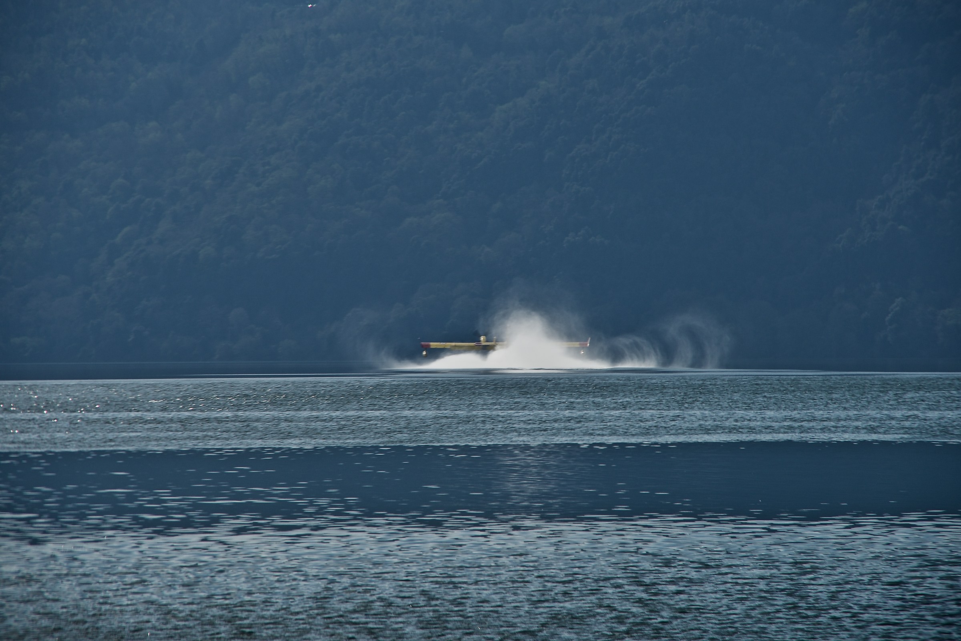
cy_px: 320
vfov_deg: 6.7
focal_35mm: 206
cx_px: 480
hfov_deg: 10.0
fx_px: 5499
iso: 100
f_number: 7.1
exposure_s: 1/200
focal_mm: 135
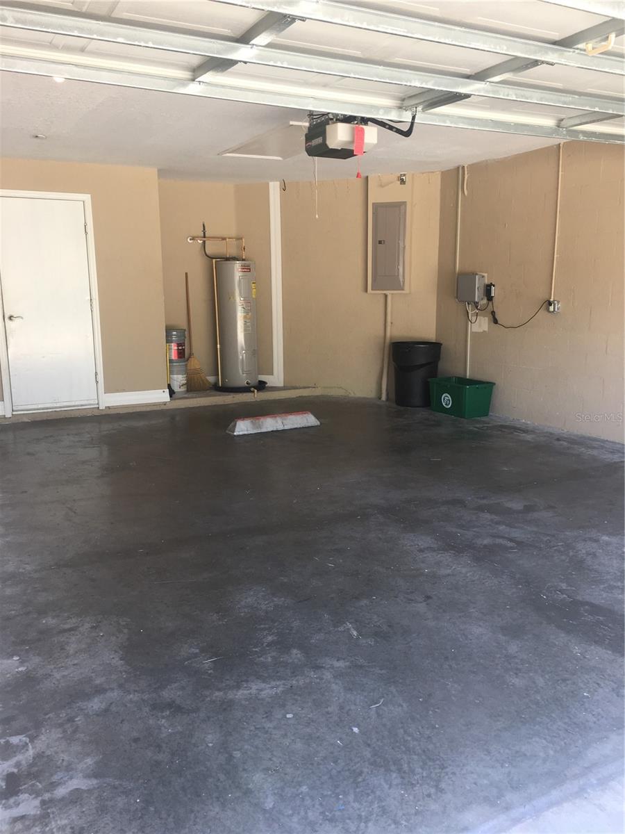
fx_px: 698
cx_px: 312
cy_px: 417
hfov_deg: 48.2
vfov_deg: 61.7
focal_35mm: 29
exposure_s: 1/60
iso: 25
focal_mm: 4.15
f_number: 2.2
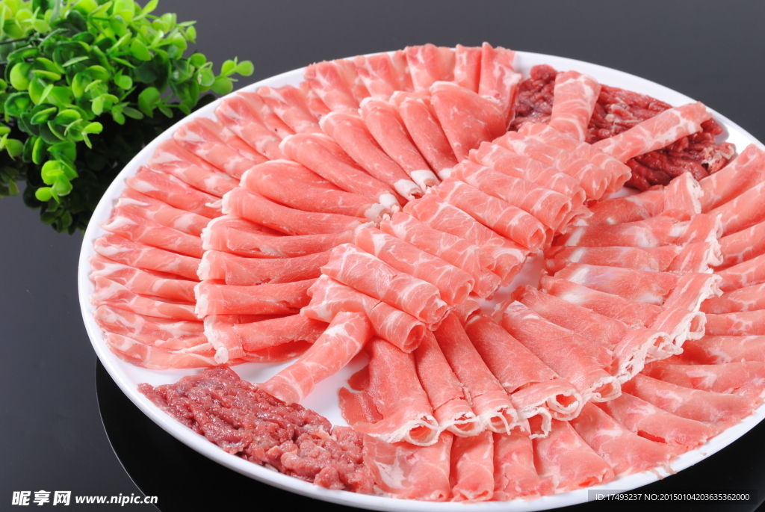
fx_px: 1595
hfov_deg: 27.0
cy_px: 256
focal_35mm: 75
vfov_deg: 18.2
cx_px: 382
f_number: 11
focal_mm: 50
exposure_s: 1/125
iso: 100
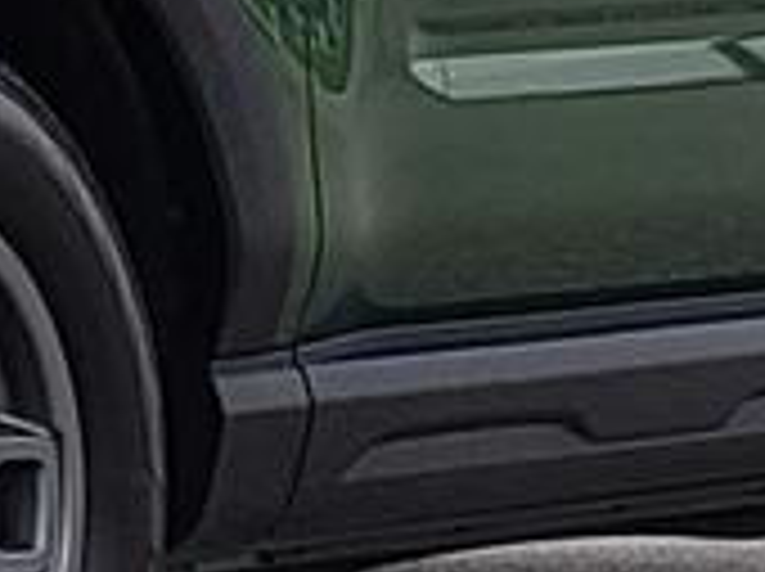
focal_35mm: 157
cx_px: -230
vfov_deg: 9.3
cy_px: -180
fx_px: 3465
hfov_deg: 12.2
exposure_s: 1/638
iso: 50
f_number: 2.4
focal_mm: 4.3
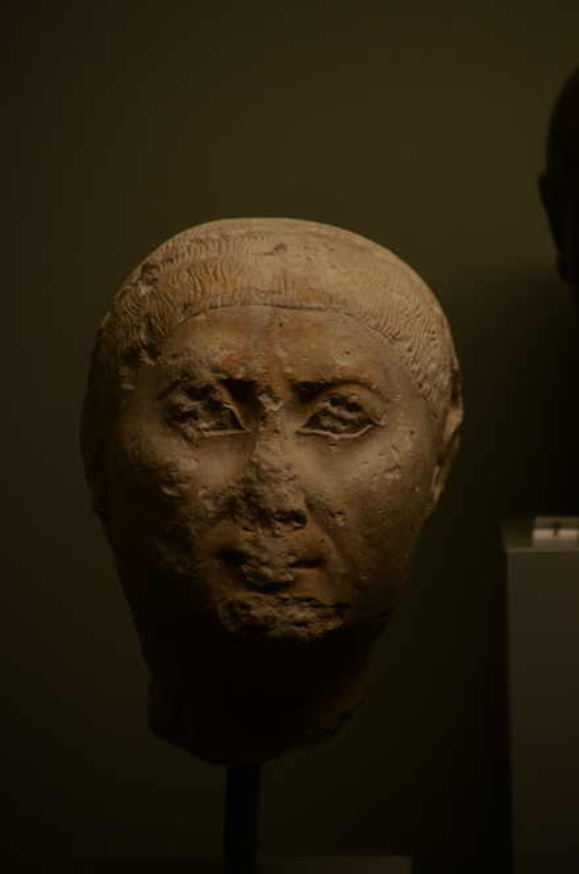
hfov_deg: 3.0
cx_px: 290
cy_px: 437
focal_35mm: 450
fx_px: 10901
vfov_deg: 4.6
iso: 1000
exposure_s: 1/80
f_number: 6.3
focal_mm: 300
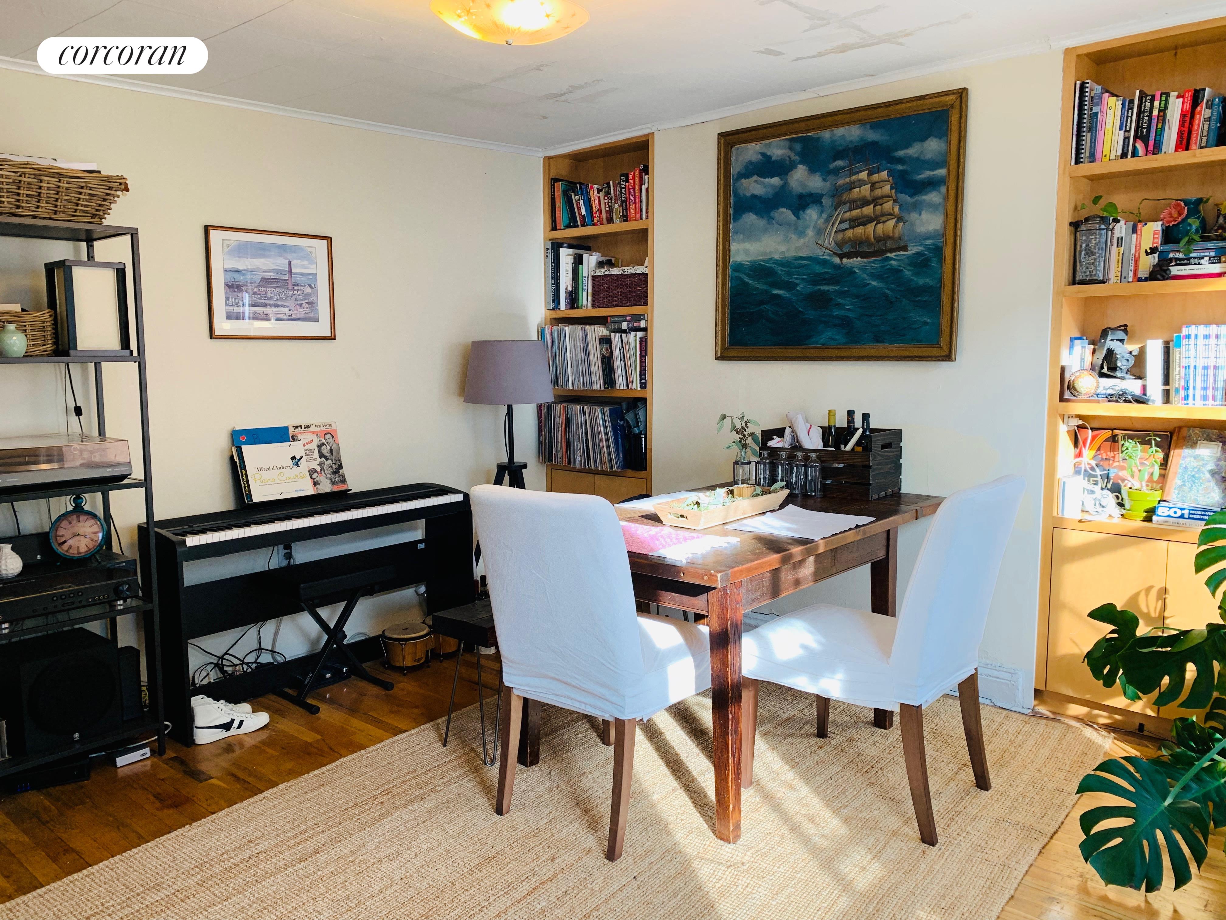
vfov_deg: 53.1
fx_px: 921
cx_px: 613
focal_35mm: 26
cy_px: 460
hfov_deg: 67.3
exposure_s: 1/121
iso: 50
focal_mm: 4.25
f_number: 1.8
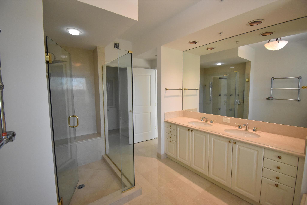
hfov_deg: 100.4
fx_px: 128
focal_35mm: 15
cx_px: 154
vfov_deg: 77.3
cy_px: 102
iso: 2500
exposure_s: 1/640
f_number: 4.5
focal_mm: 10
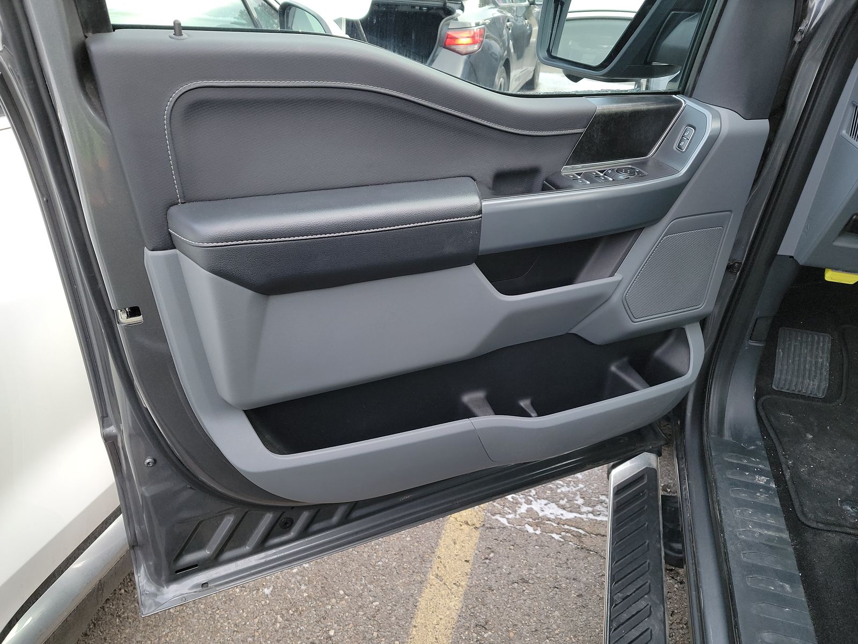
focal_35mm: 24
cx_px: 429
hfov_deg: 71.6
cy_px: 322
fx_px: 595
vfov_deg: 56.8
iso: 145
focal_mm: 6.7
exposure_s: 1/59
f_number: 1.8
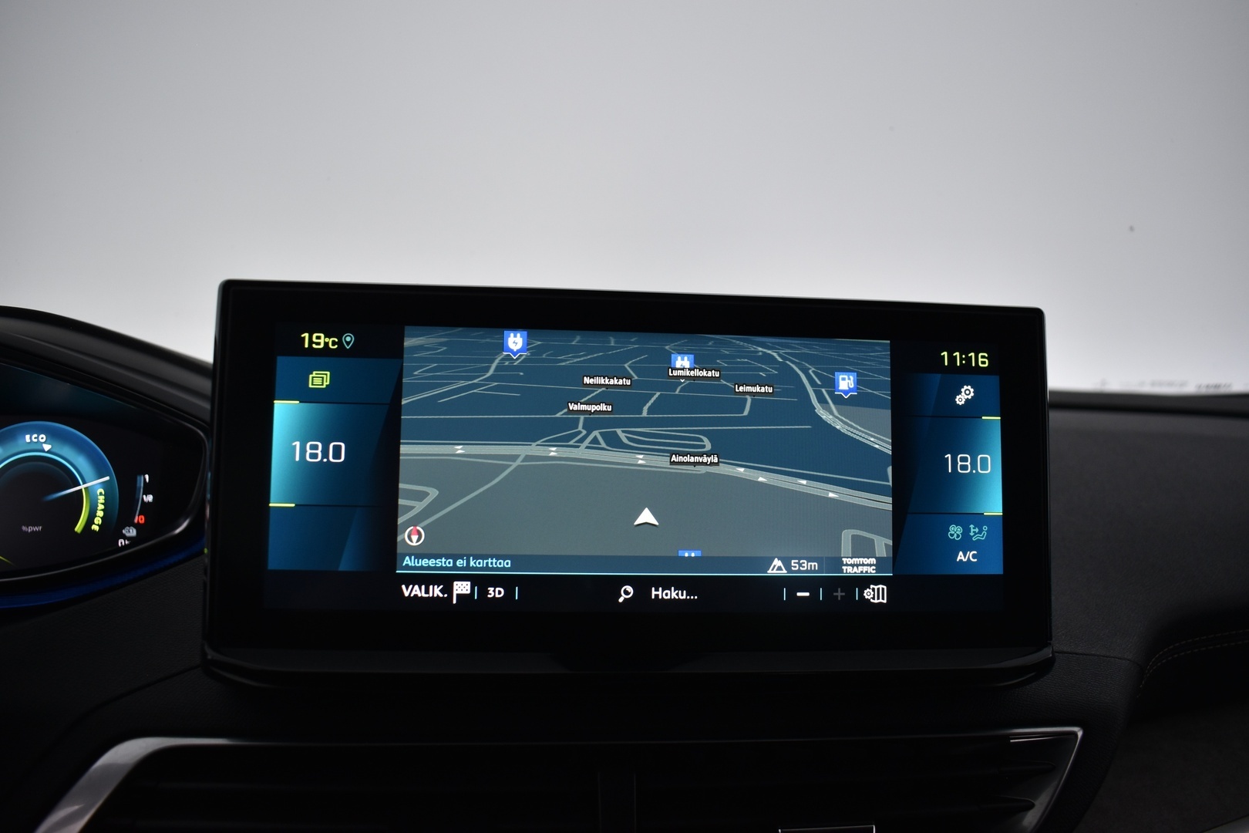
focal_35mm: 27
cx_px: 624
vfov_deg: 47.9
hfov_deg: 67.4
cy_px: 416
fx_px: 937
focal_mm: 18
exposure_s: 1/30
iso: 450
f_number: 3.5
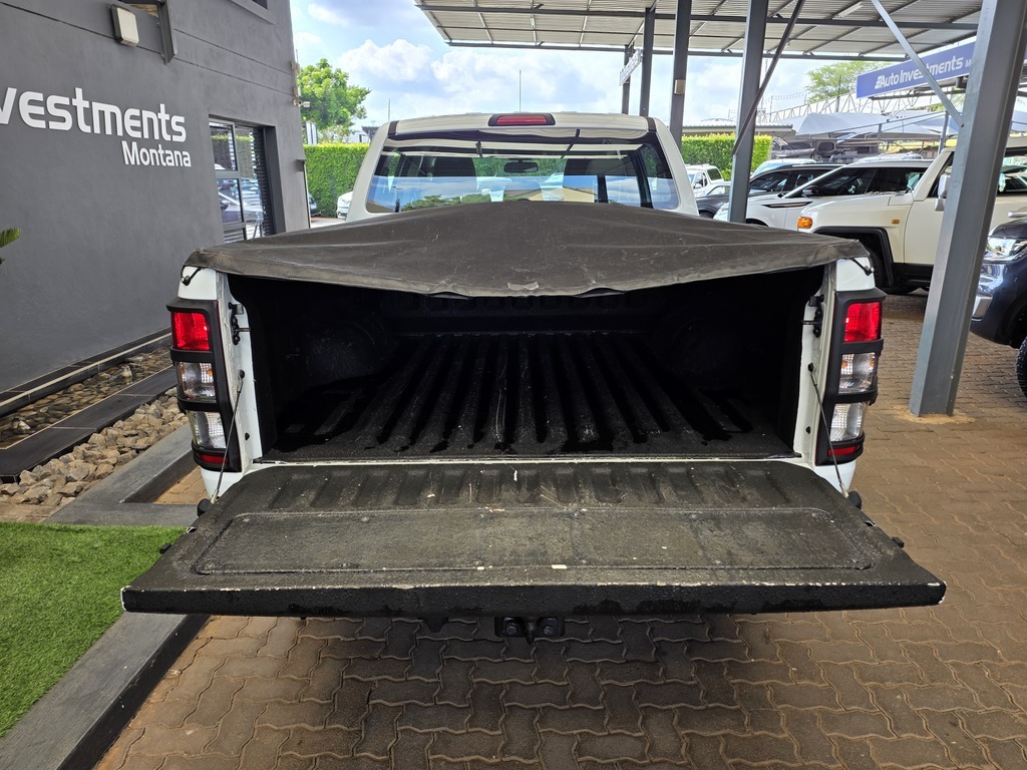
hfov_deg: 73.9
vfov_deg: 58.9
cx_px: 514
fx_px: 682
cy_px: 385
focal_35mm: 23
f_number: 1.7
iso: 40
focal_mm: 6.25
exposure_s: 1/359
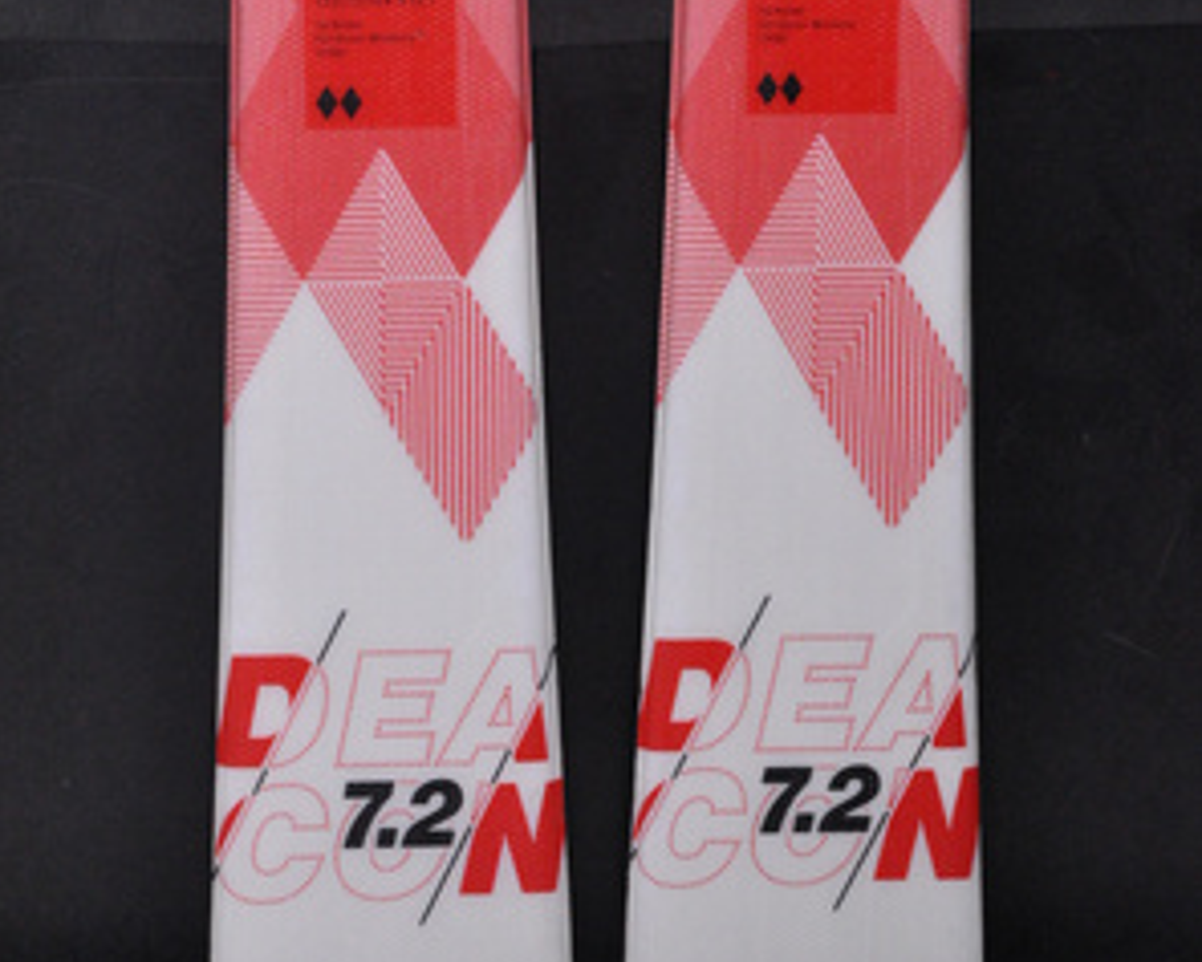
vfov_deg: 9.0
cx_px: 599
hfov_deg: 11.3
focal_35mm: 171
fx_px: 6085
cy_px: 211
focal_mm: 80
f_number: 9.5
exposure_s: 1/125
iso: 3200
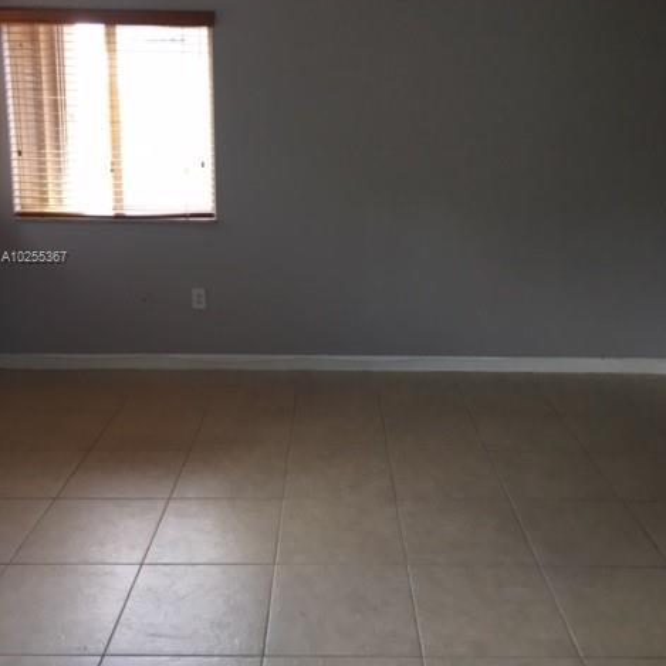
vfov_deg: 46.9
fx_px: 762
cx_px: 339
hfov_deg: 47.2
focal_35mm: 35
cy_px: 258
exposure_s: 1/30
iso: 50
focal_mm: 4.15
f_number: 2.2
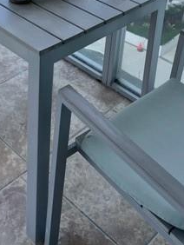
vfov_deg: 29.7
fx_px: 418
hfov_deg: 24.7
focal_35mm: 59
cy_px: -18
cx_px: 61
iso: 32
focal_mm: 4.2
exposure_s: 1/1689
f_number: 1.6
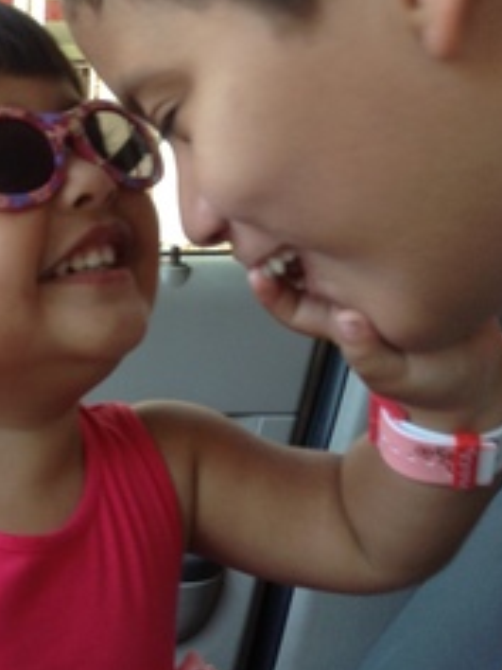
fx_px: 1296
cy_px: 497
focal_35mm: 67
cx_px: 27
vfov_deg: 28.6
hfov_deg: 21.3
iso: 32
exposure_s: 1/40
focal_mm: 3.3
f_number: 2.4
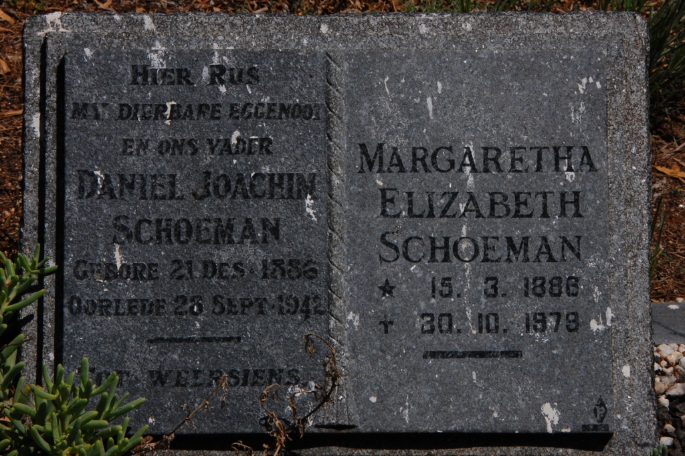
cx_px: 342
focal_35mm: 138
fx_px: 2624
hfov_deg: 14.9
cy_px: 228
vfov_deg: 9.9
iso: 400
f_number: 18
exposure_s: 1/500
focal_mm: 92
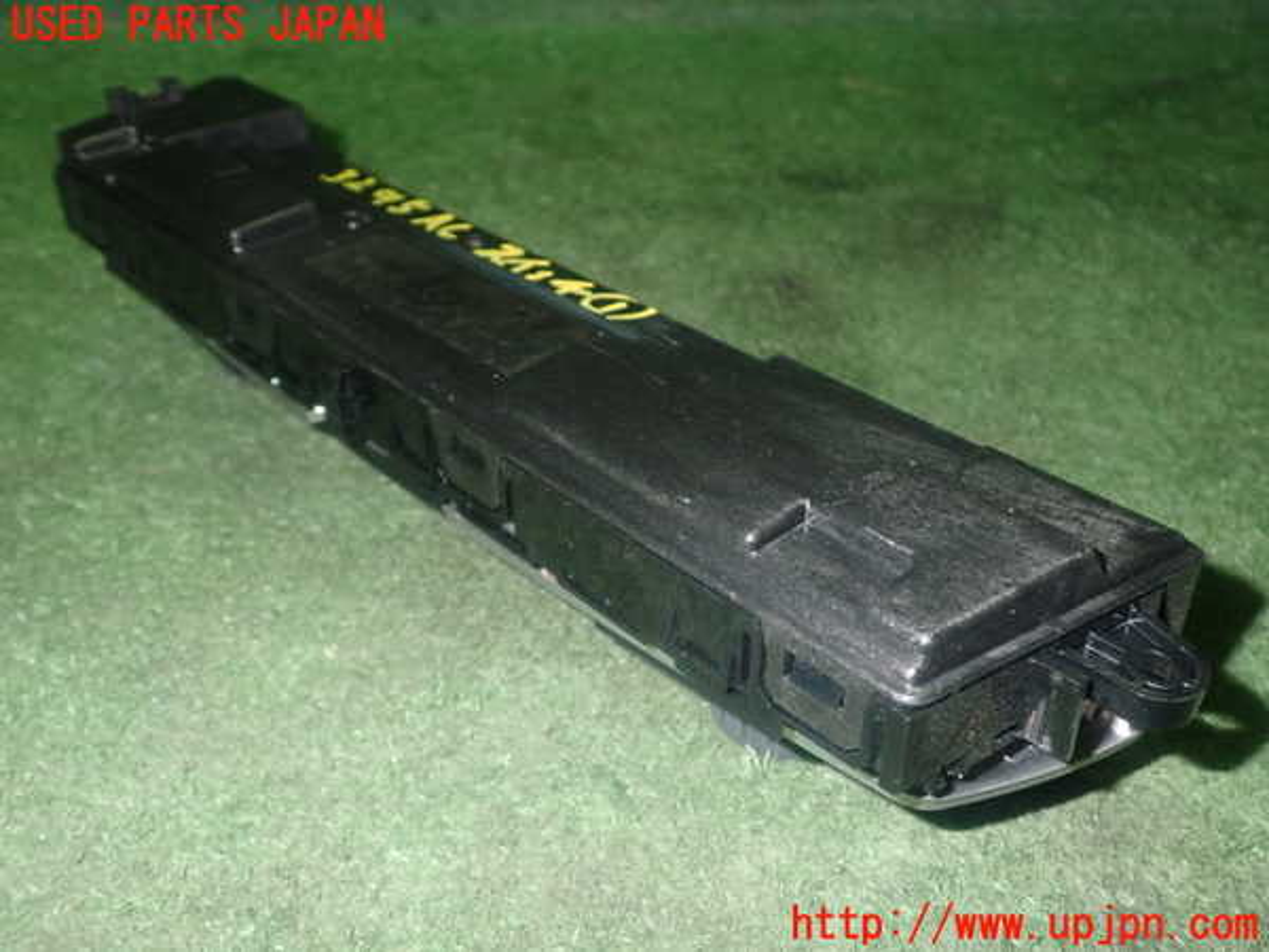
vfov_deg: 39.7
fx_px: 1320
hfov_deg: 51.4
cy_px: 476
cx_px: 634
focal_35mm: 36
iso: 800
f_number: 7.1
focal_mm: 6.37
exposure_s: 1/40
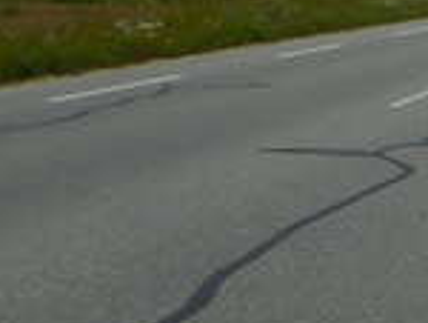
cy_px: -134
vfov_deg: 14.1
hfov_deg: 17.4
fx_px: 1238
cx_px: 671
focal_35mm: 100
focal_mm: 4.5
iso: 80
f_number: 10.5
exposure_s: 1/250
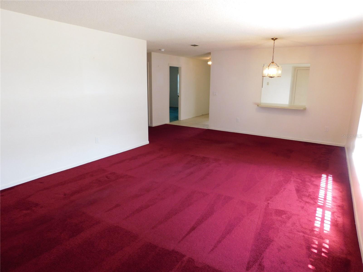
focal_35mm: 23
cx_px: 182
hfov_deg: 73.9
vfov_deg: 58.9
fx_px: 241
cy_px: 136
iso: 220
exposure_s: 1/30
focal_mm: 4
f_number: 3
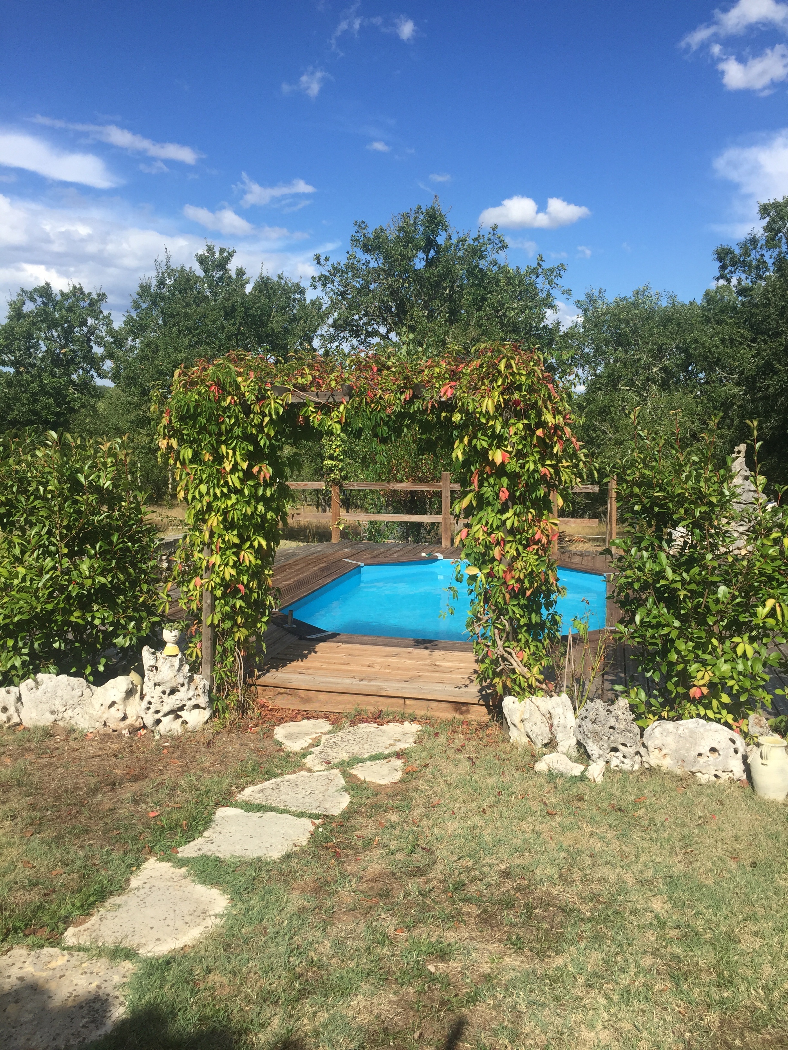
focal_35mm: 29
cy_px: 525
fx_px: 880
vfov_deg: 61.7
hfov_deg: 48.2
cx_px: 394
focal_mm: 4.15
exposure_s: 1/2198
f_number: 2.2
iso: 32
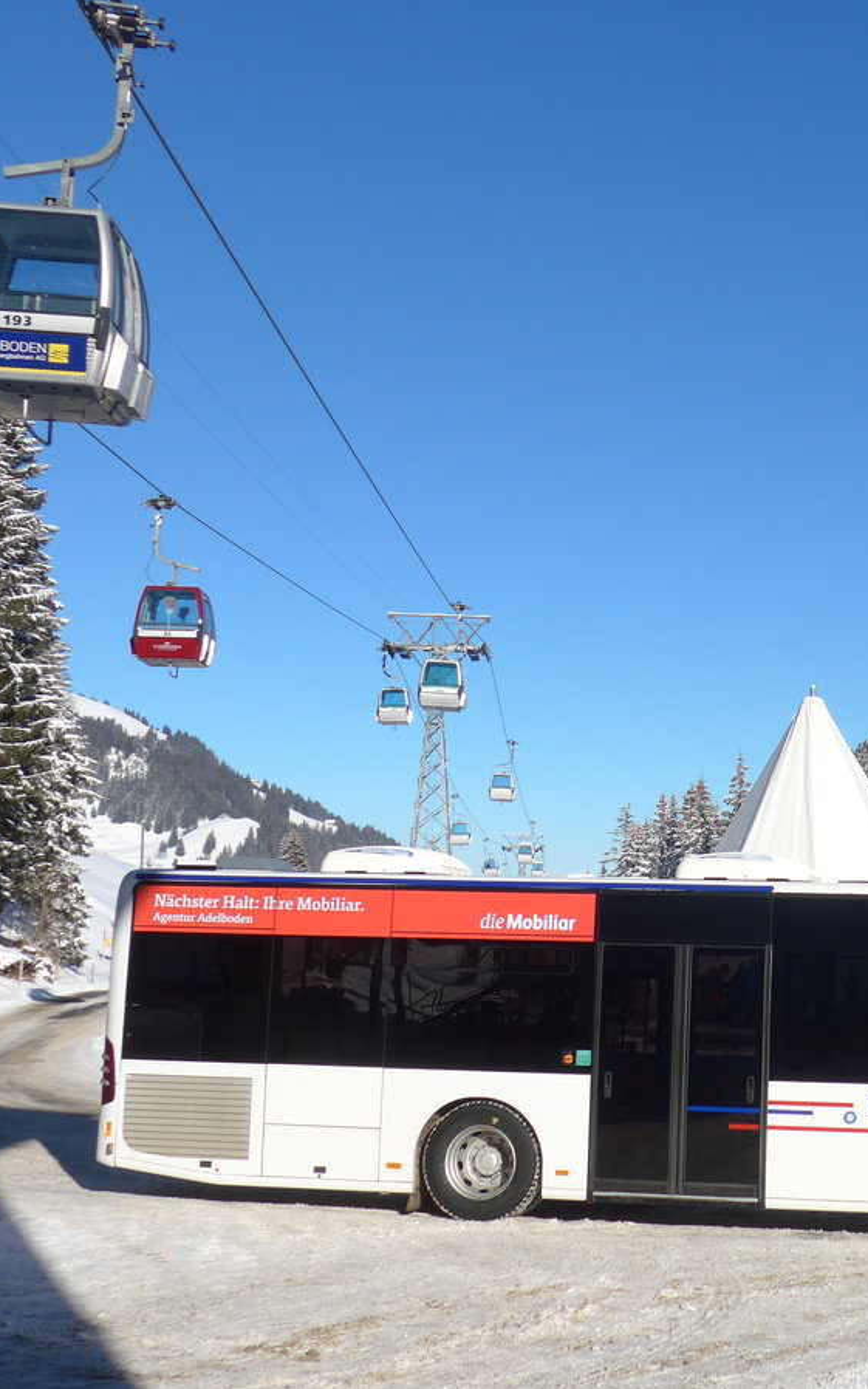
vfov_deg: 39.6
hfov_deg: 24.1
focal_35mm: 51
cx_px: 890
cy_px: 694
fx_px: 1931
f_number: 3.2
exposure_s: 1/2000
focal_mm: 7.5
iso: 80
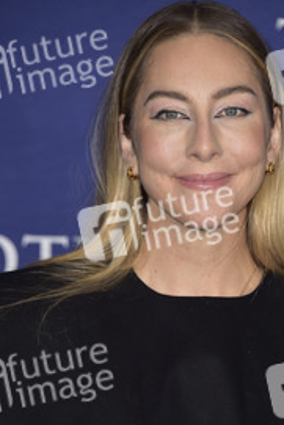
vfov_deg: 6.6
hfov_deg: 4.4
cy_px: 303
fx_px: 3663
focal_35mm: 310
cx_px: 205
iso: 640
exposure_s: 1/250
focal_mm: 210
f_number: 6.3
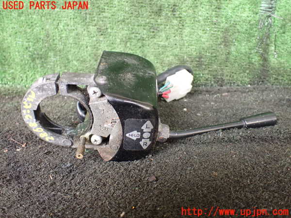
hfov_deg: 60.0
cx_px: 146
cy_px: 109
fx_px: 252
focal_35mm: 30
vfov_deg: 46.8
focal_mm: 5.4
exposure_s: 1/125
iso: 800
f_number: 2.3
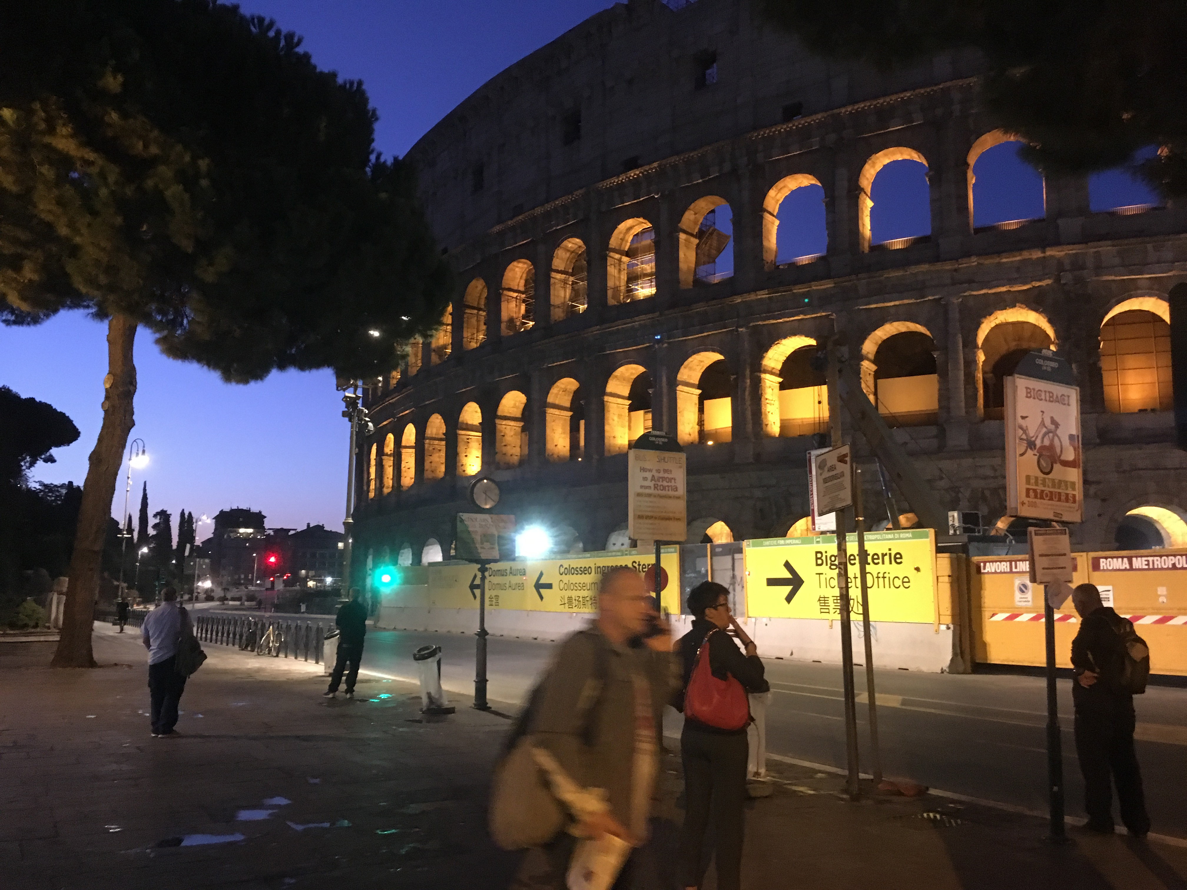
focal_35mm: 29
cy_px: 445
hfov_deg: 61.7
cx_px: 594
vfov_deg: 48.2
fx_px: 994
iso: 500
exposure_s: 1/17
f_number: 2.2
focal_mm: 4.15
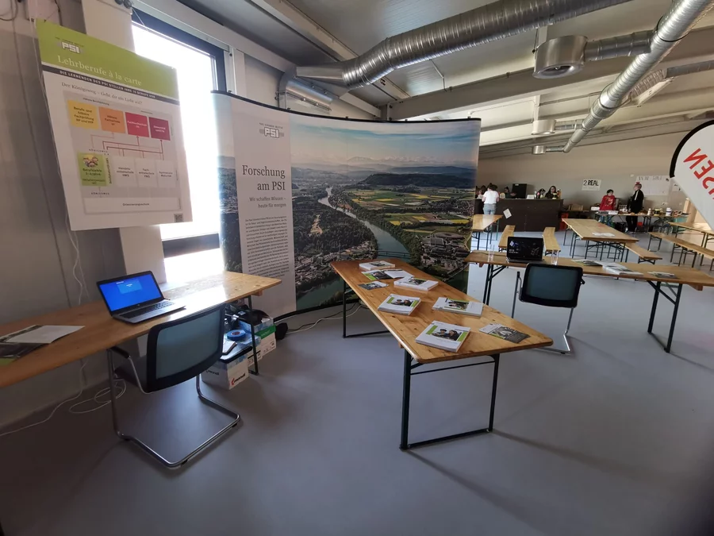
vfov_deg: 78.1
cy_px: 268
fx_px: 330
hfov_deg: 94.5
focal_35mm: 16
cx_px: 357
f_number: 2.2
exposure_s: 1/50
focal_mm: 2.35
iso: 320
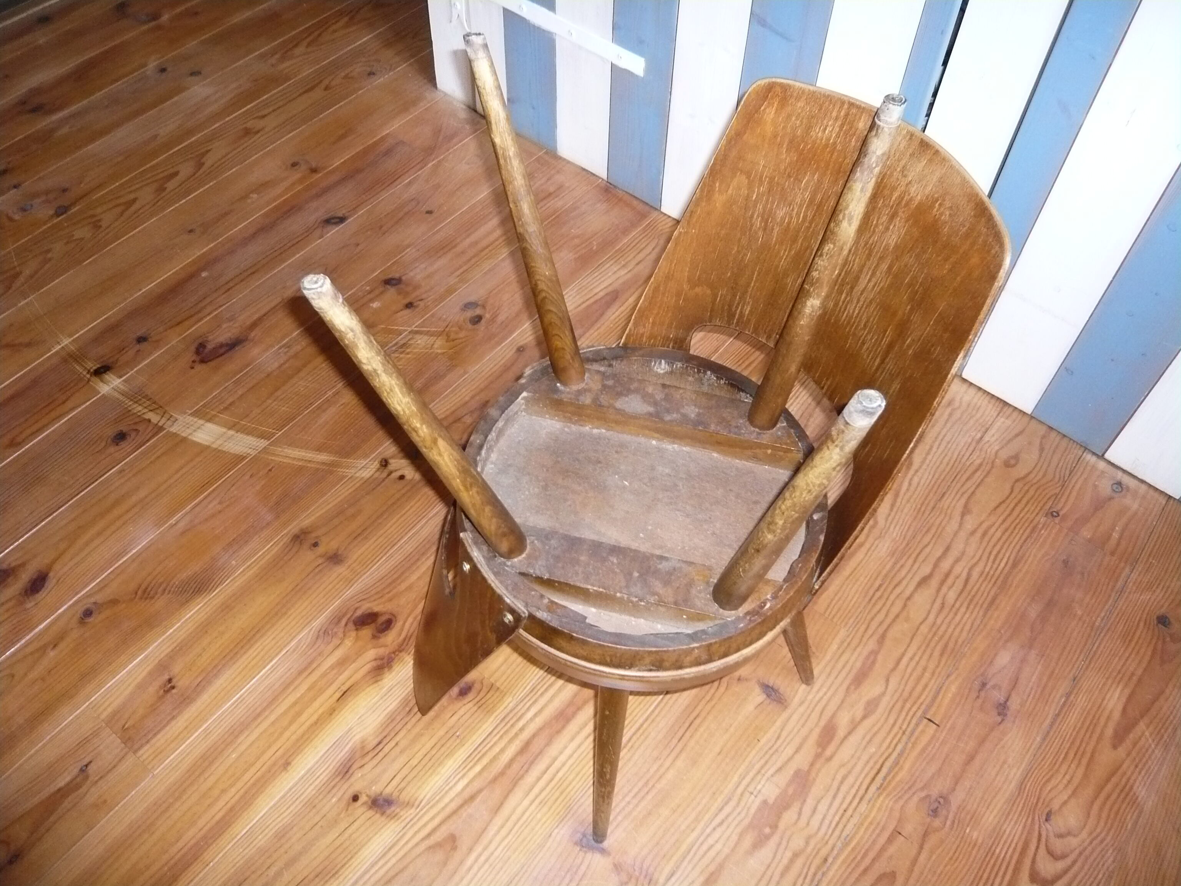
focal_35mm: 28
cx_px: 590
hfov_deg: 63.4
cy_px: 443
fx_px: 955
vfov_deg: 49.7
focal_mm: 4.6
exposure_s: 1/30
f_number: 2.8
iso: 320
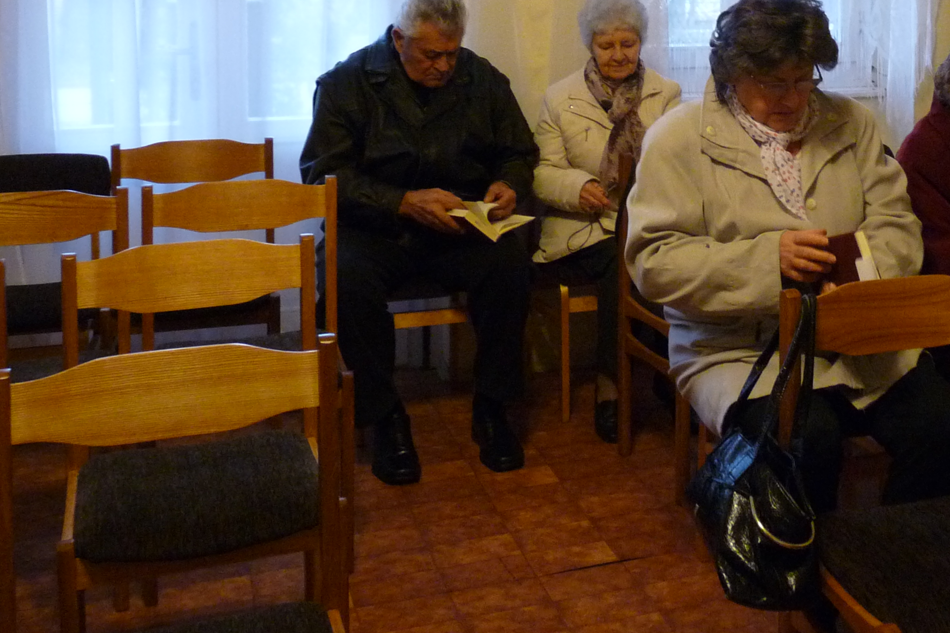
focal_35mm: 50
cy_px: 12
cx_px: 747
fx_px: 1319
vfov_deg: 25.7
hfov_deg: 38.3
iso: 400
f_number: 2.8
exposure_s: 1/30
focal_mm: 4.8
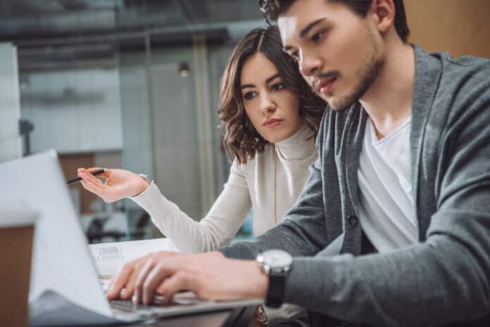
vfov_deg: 22.7
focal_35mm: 60
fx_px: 817
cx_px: 245
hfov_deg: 33.4
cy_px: 164
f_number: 3.5
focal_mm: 60
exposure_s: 1/200
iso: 100
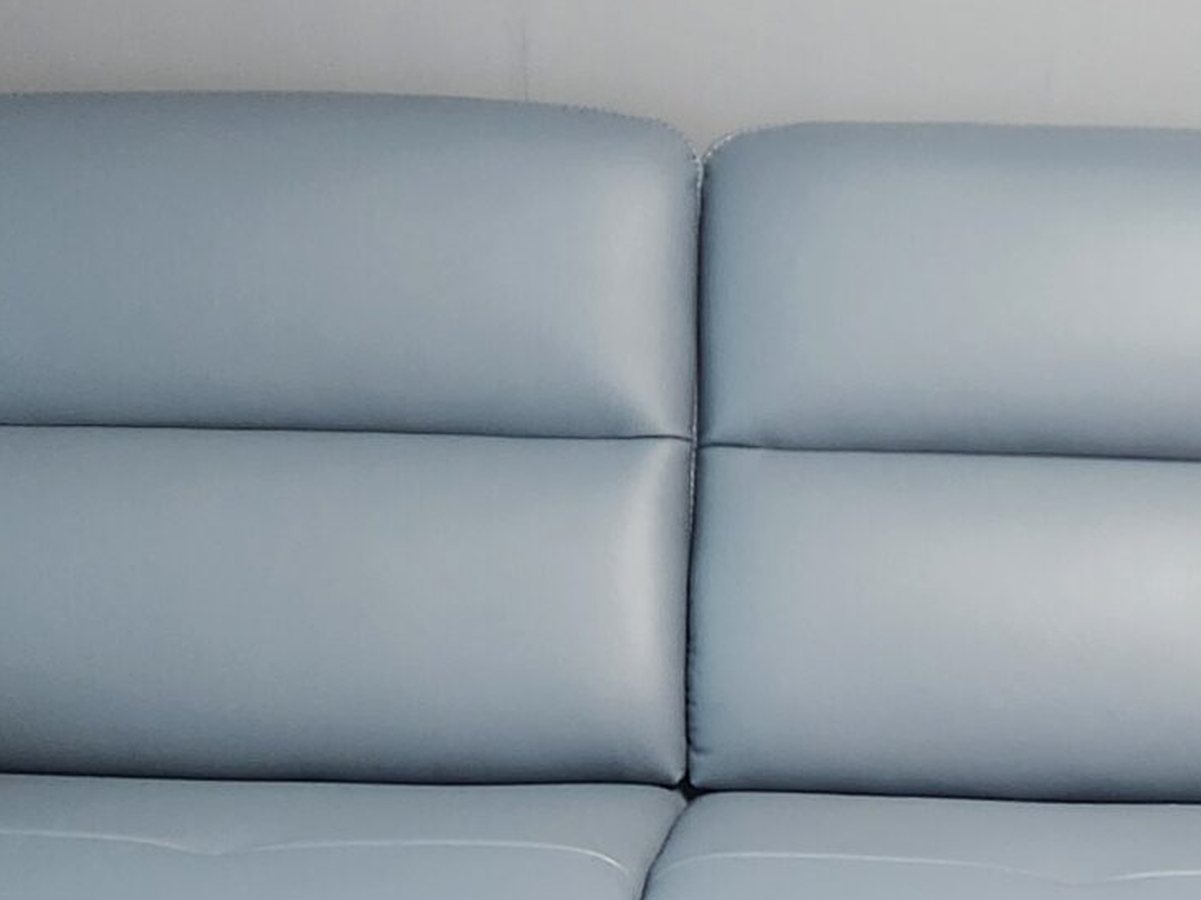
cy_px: 855
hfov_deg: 23.6
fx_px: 2810
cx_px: 1054
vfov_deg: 17.8
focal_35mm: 81
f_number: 1.8
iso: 640
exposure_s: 1/120
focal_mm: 5.4
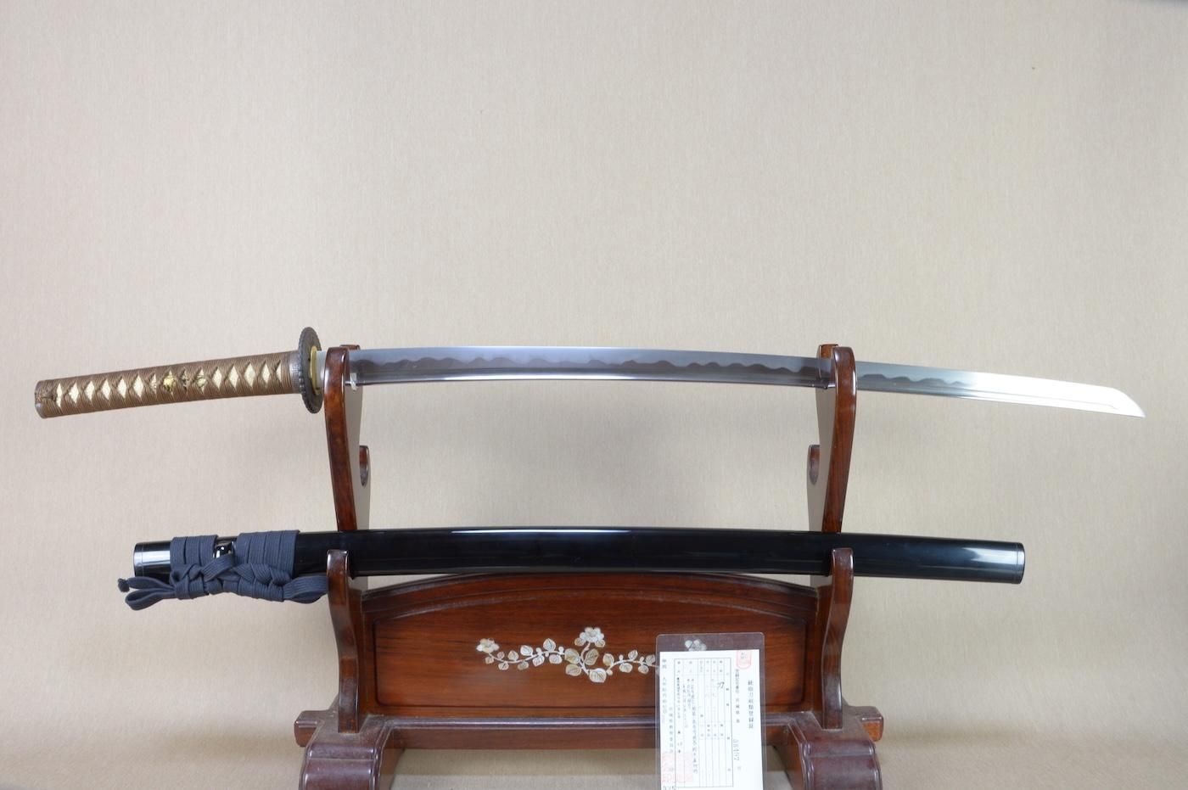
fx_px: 989
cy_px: 395
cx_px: 594
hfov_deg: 62.0
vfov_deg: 43.5
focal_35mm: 30
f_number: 11
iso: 400
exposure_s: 1/2
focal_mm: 20
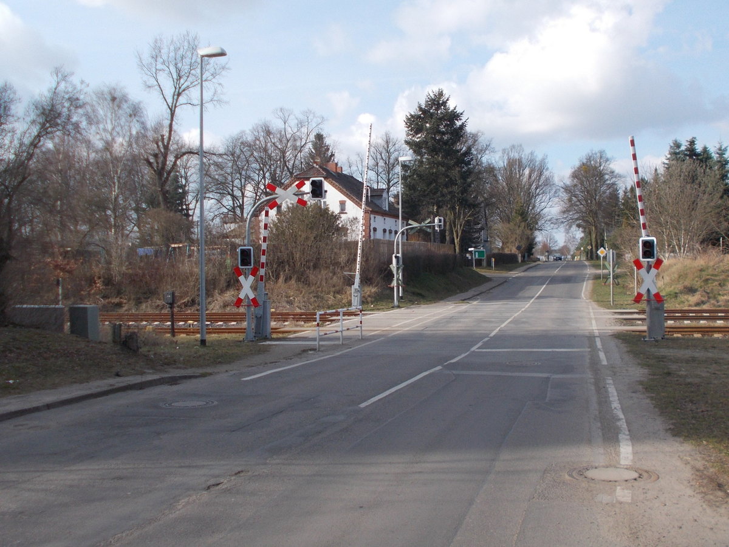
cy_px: 274
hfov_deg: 67.3
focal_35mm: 26
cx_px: 364
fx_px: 548
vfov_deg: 53.1
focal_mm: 4.6
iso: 80
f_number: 8
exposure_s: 1/100
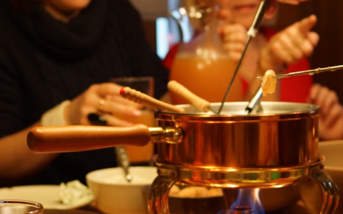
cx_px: 172
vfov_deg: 14.2
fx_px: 860
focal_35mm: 92
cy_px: 109
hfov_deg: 22.6
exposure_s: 1/60
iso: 1000
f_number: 4
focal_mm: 30
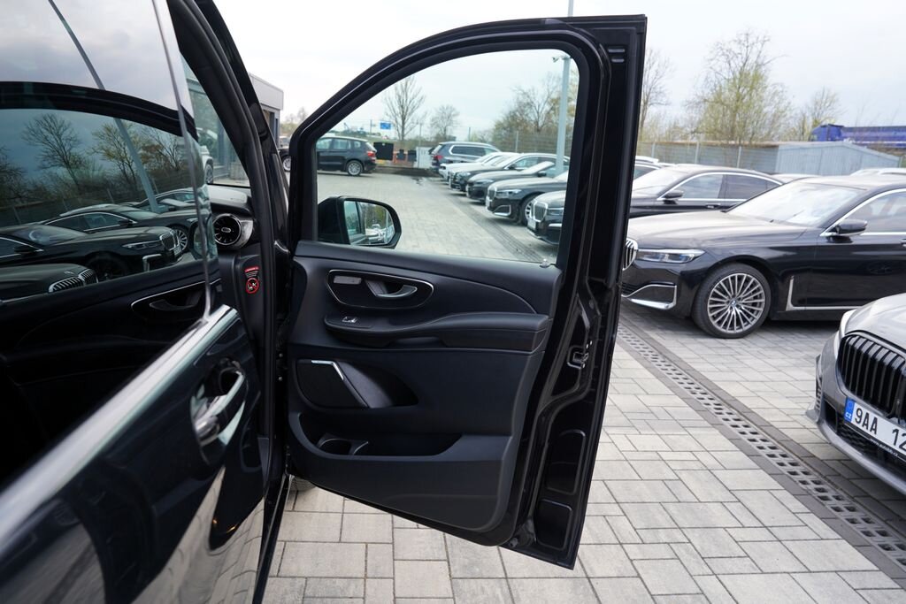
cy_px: 302
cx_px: 453
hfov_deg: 73.7
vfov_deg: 53.1
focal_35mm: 24
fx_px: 604
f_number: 5
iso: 100
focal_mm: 24
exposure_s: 1/100
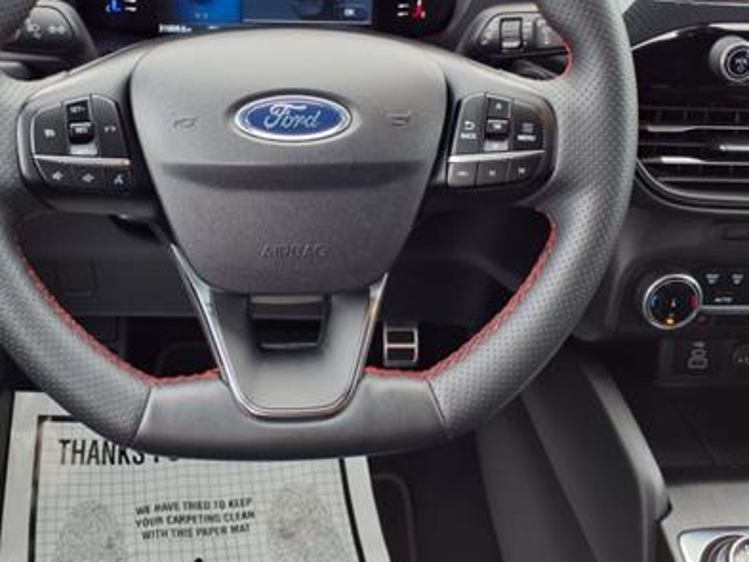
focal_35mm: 44
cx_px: 286
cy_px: 133
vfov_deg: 32.2
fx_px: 952
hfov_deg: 42.6
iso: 50
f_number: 1.9
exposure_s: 1/60.2
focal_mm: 3.58
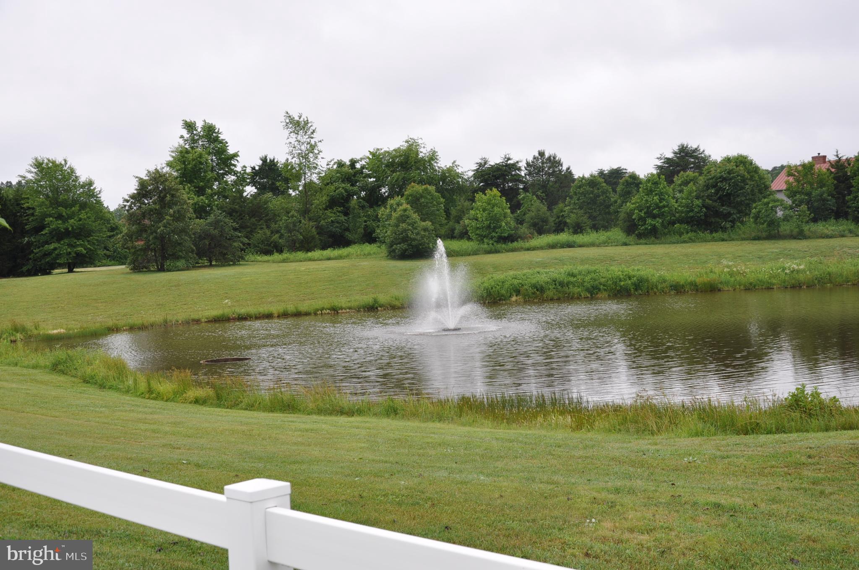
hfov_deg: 43.7
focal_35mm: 45
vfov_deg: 29.8
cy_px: 285
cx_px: 430
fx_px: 1072
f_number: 7.1
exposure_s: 1/200
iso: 200
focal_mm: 30
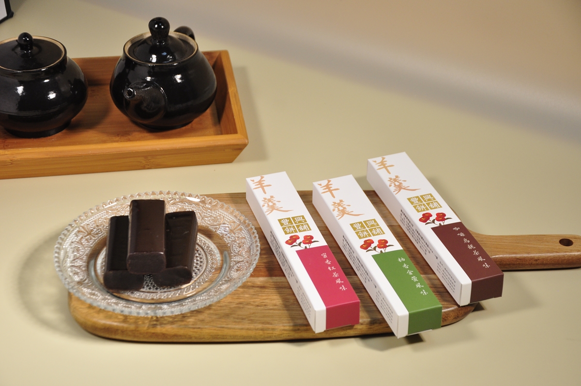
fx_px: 1257
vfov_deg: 17.4
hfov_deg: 26.0
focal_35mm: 78
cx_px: 290
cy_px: 193
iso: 640
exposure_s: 1/200
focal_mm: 52
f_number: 5.6
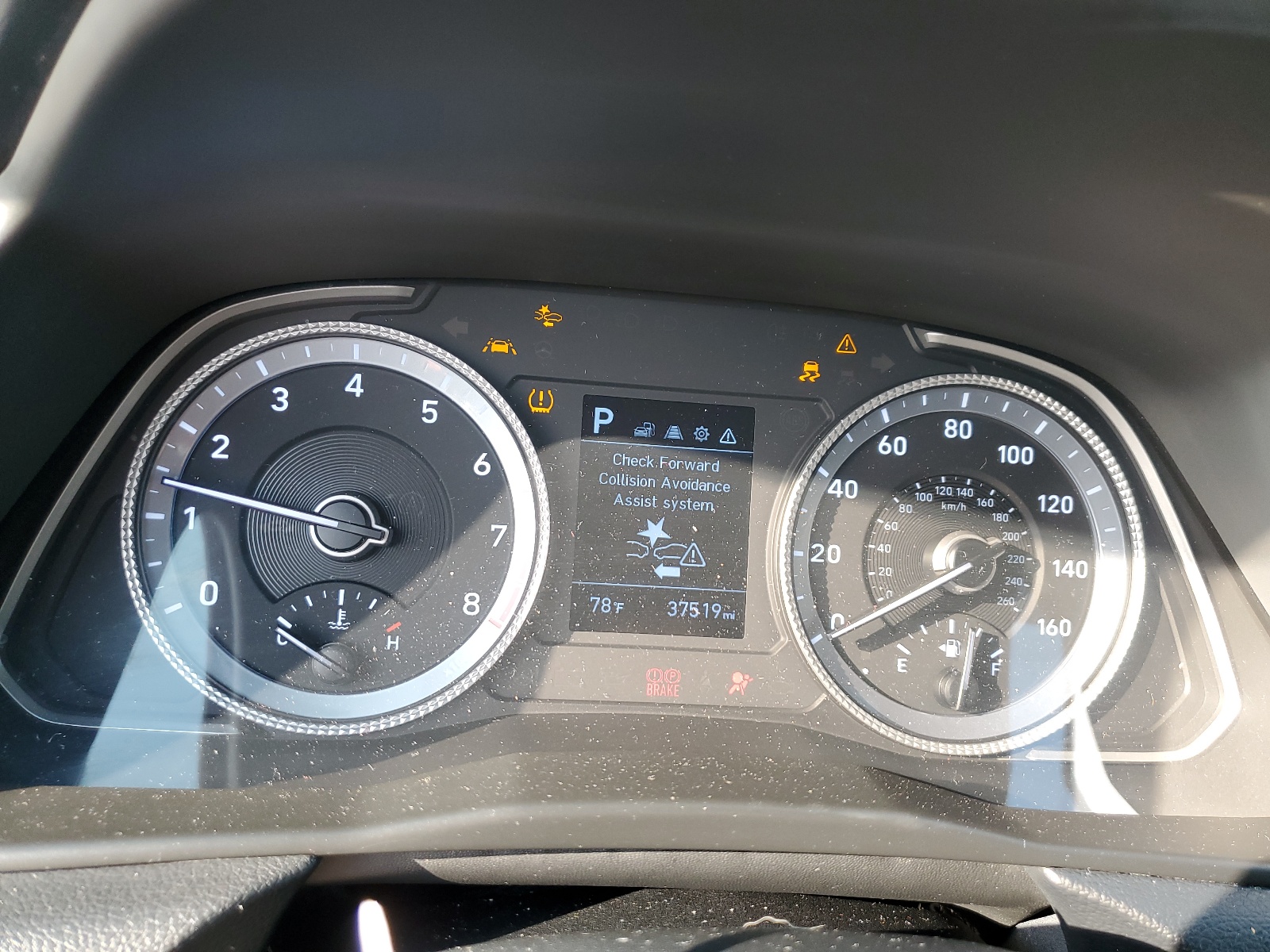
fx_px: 954
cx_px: 635
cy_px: 476
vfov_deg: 53.1
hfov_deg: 67.3
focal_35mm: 26
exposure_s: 1/120
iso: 66
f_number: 1.5
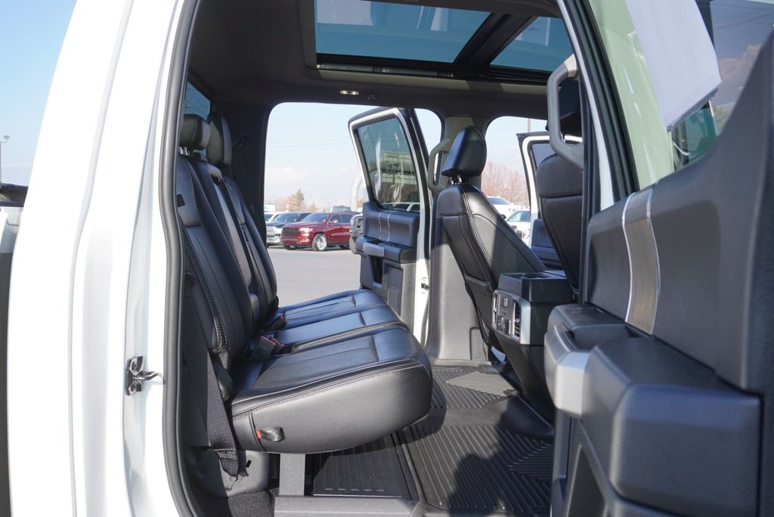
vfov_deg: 43.7
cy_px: 258
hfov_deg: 61.9
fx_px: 645
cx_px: 387
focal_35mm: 30
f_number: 6.3
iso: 100
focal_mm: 20
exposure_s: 1/160
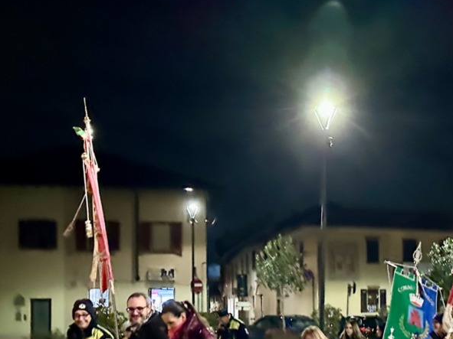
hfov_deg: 36.4
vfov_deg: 27.1
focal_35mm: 52
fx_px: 680
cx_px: 305
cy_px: 301
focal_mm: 6.86
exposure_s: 1/25
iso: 800
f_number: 1.78
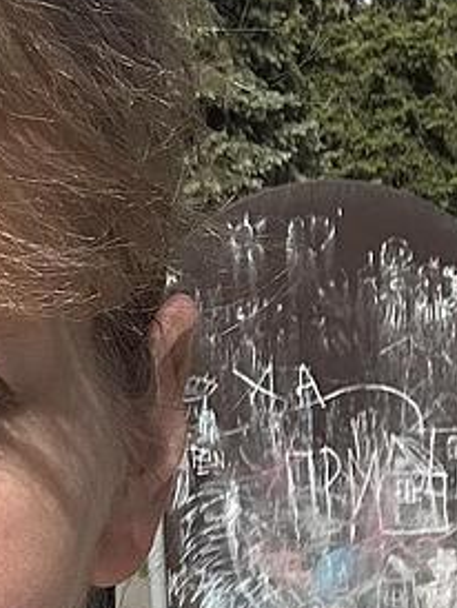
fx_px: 2461
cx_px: -277
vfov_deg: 14.0
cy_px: 428
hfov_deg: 10.2
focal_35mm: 140
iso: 25
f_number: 1.9
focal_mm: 2.69
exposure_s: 1/1684
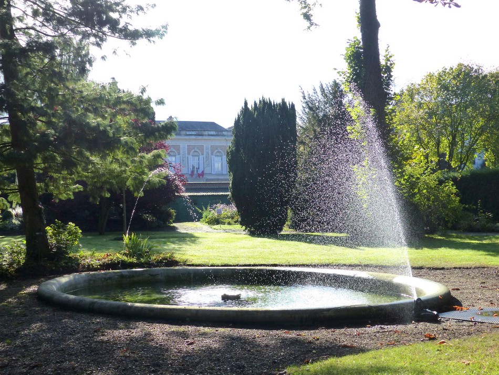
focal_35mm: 45
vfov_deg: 32.2
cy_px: 188
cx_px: 250
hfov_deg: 42.1
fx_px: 649
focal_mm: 8.1
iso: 160
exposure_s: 1/800
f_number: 4
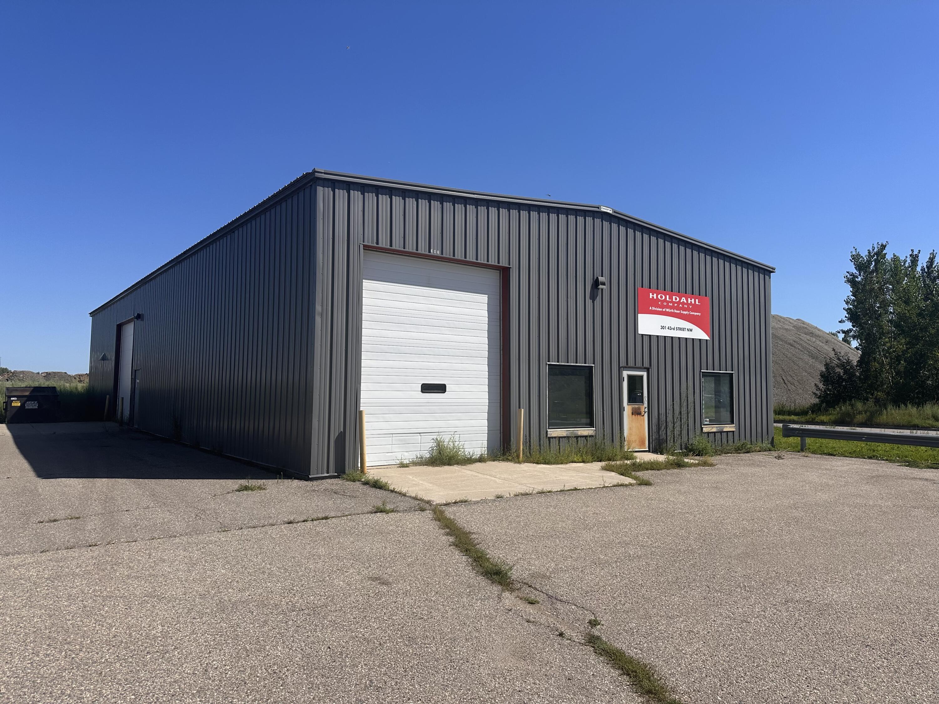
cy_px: 352
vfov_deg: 56.8
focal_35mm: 24
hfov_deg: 71.6
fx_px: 651
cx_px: 470
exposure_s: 1/6623
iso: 80
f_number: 1.78
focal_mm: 6.86
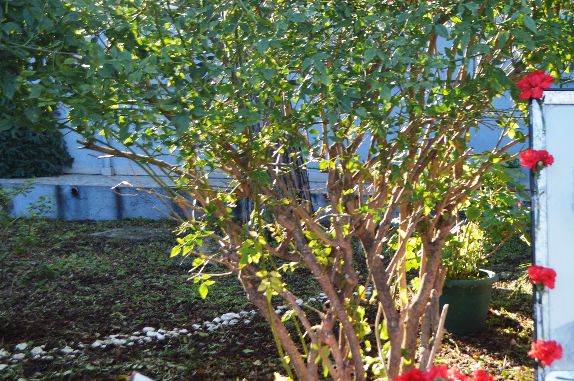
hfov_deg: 26.7
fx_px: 1195
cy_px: 286
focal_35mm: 75
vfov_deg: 18.0
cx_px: 432
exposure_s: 1/125
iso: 200
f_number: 5.6
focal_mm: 32
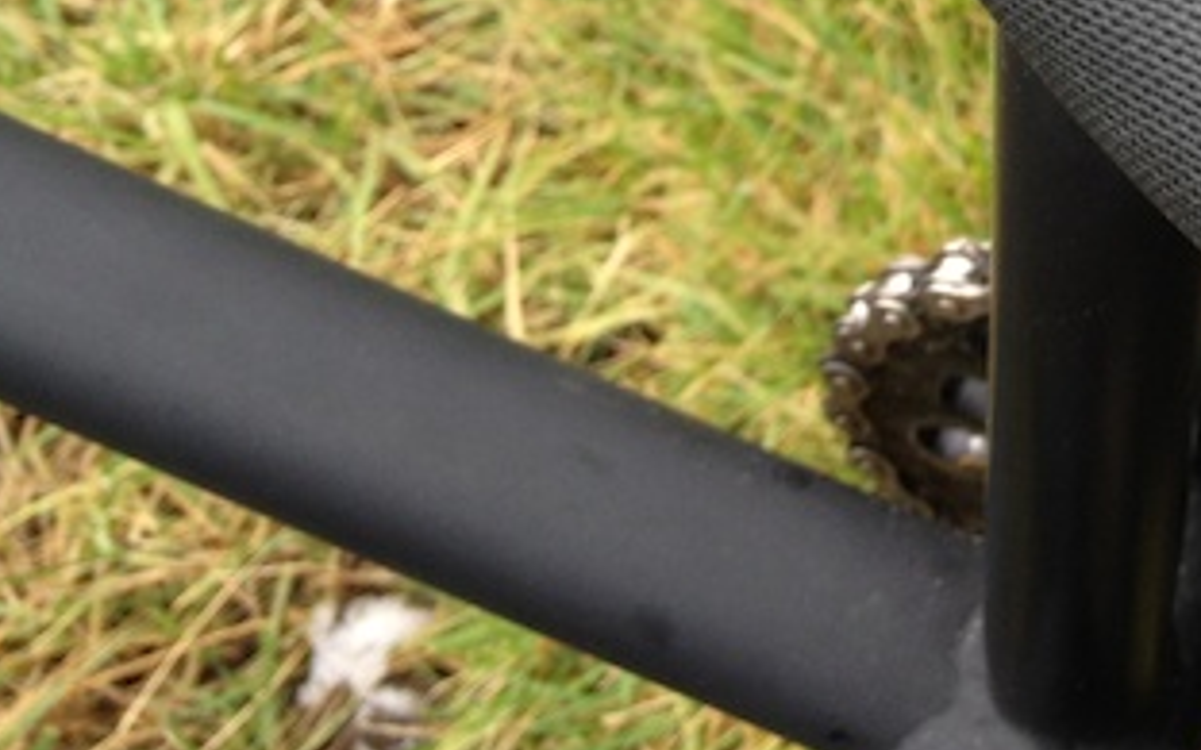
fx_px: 3109
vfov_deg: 13.3
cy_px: -238
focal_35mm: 95
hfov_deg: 20.3
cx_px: 1482
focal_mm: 4.28
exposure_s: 1/60
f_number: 2.4
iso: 64
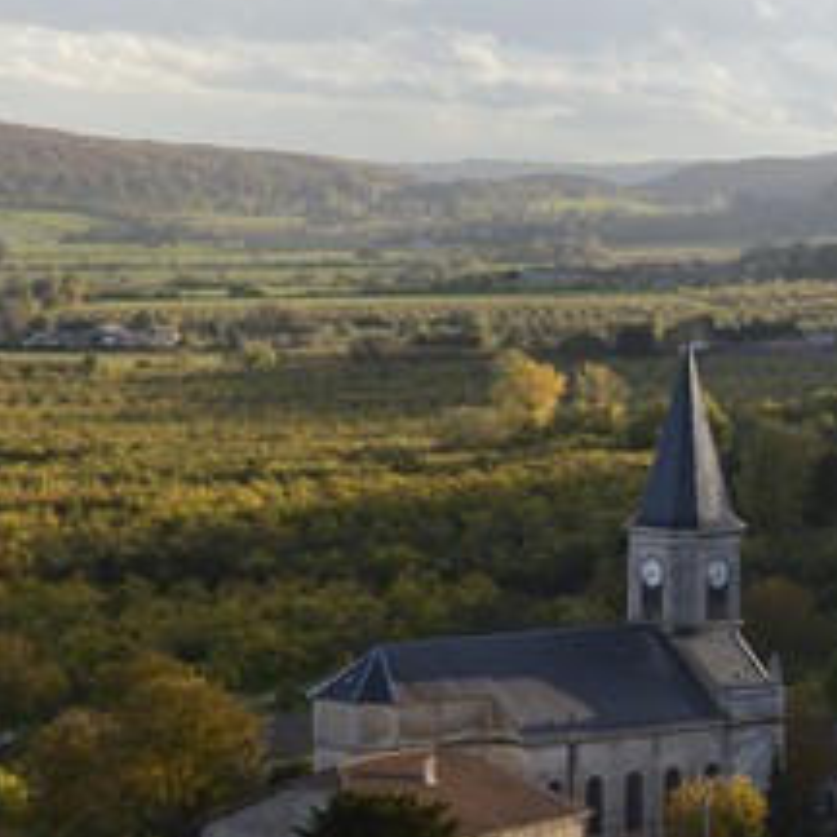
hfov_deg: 10.8
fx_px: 4432
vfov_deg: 10.8
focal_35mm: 162
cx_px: 190
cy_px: 512
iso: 400
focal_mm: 98
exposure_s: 1/200
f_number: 11
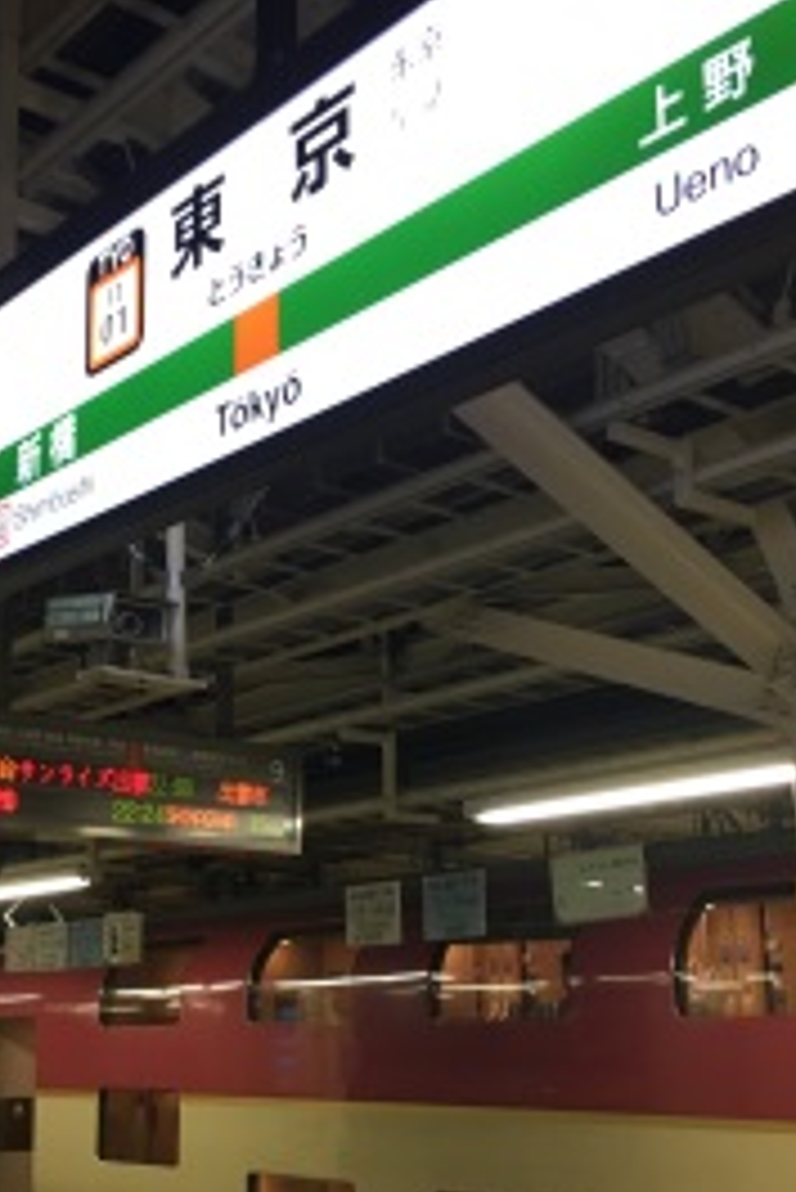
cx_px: 252
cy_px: 603
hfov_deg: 32.3
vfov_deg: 47.4
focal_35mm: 41
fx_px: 1358
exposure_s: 1/30
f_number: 2.2
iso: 100
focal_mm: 4.15
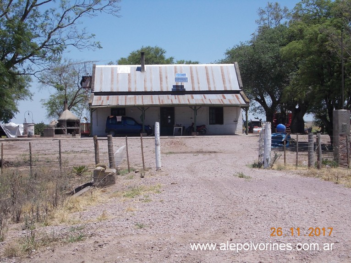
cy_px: 132
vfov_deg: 20.7
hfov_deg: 27.4
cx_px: 176
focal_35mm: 71
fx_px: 720
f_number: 8.6
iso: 80
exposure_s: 1/160
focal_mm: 10
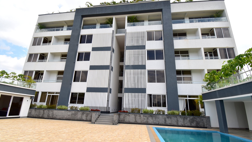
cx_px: 124
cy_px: 76
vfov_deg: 67.0
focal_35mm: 16
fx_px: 107
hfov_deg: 99.4
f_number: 8
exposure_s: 1/200
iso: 100
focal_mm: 10
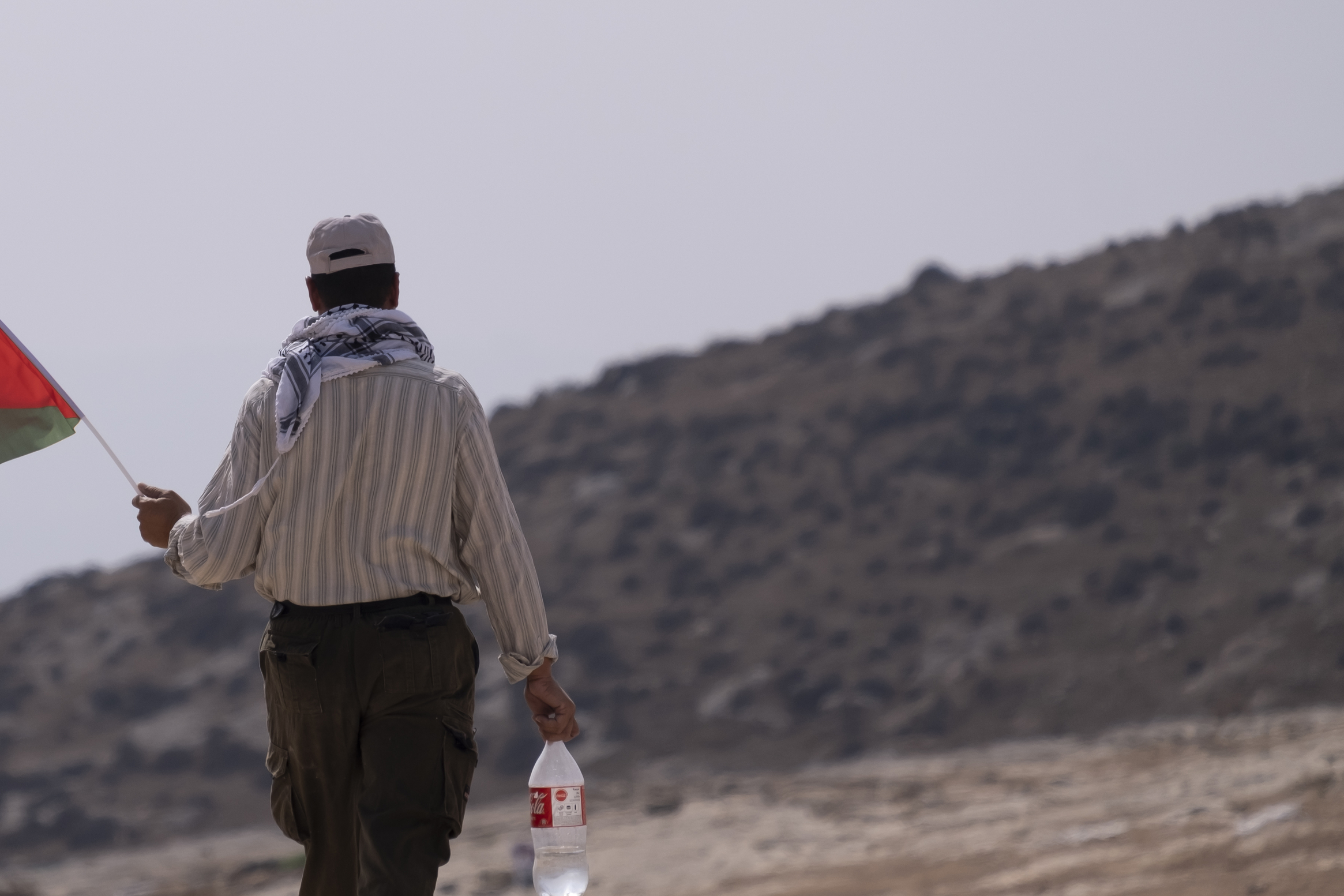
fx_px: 17432
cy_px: 532
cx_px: 283
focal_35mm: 467
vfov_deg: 2.9
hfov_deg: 4.4
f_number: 4.7
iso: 200
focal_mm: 181.1
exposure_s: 1/4000
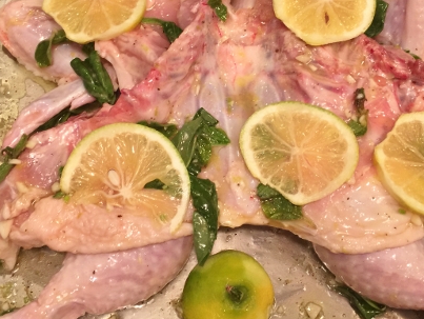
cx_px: 209
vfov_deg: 31.5
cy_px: 135
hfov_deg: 41.2
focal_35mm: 46
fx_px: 564
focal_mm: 4.15
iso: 64
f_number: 2.2
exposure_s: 1/15
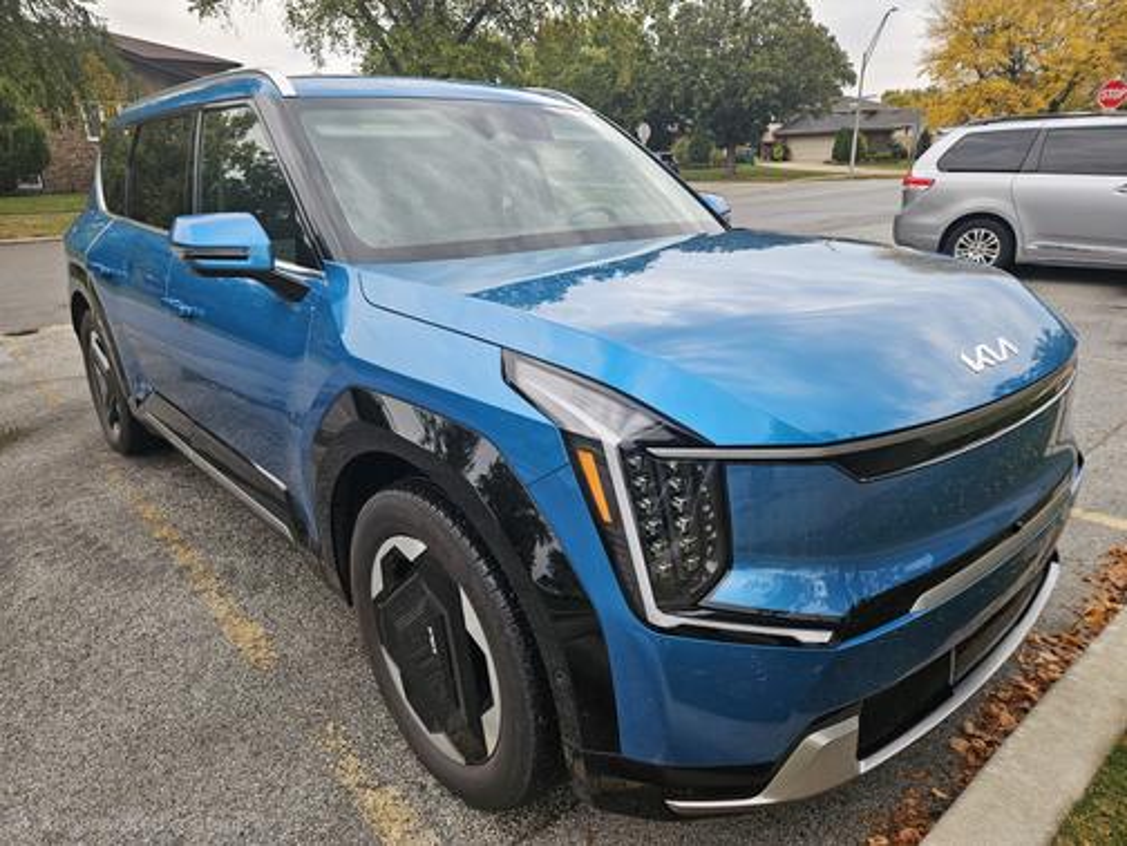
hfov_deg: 73.9
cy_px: 423
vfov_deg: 58.9
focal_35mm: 23
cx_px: 564
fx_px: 749
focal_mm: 5.4
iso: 64
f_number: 1.8
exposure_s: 1/120
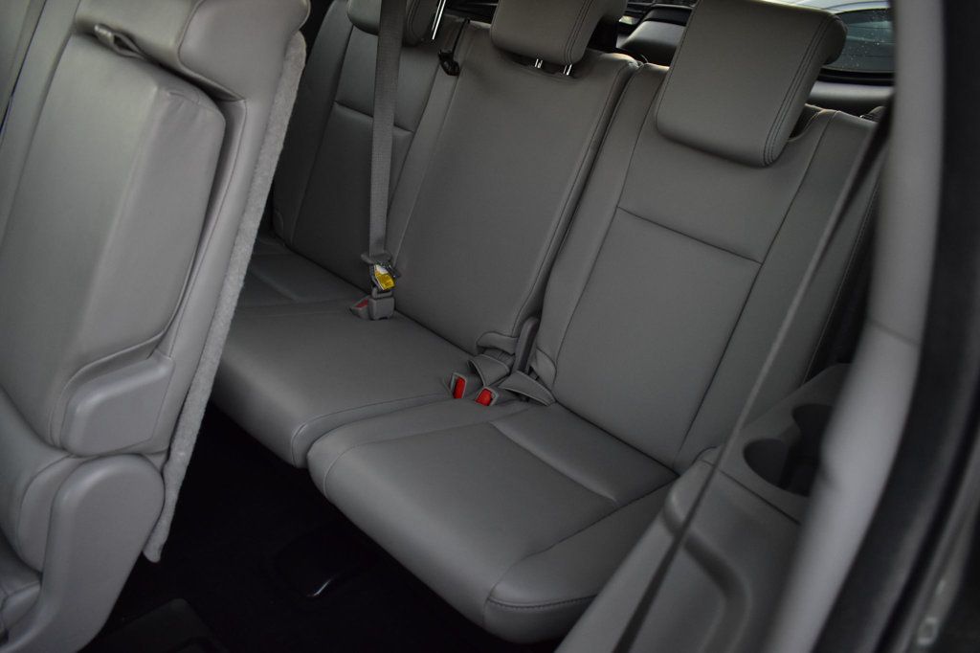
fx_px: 735
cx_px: 490
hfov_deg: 67.4
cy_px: 326
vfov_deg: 47.9
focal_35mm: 27
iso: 1600
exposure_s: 1/15
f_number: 4
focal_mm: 18
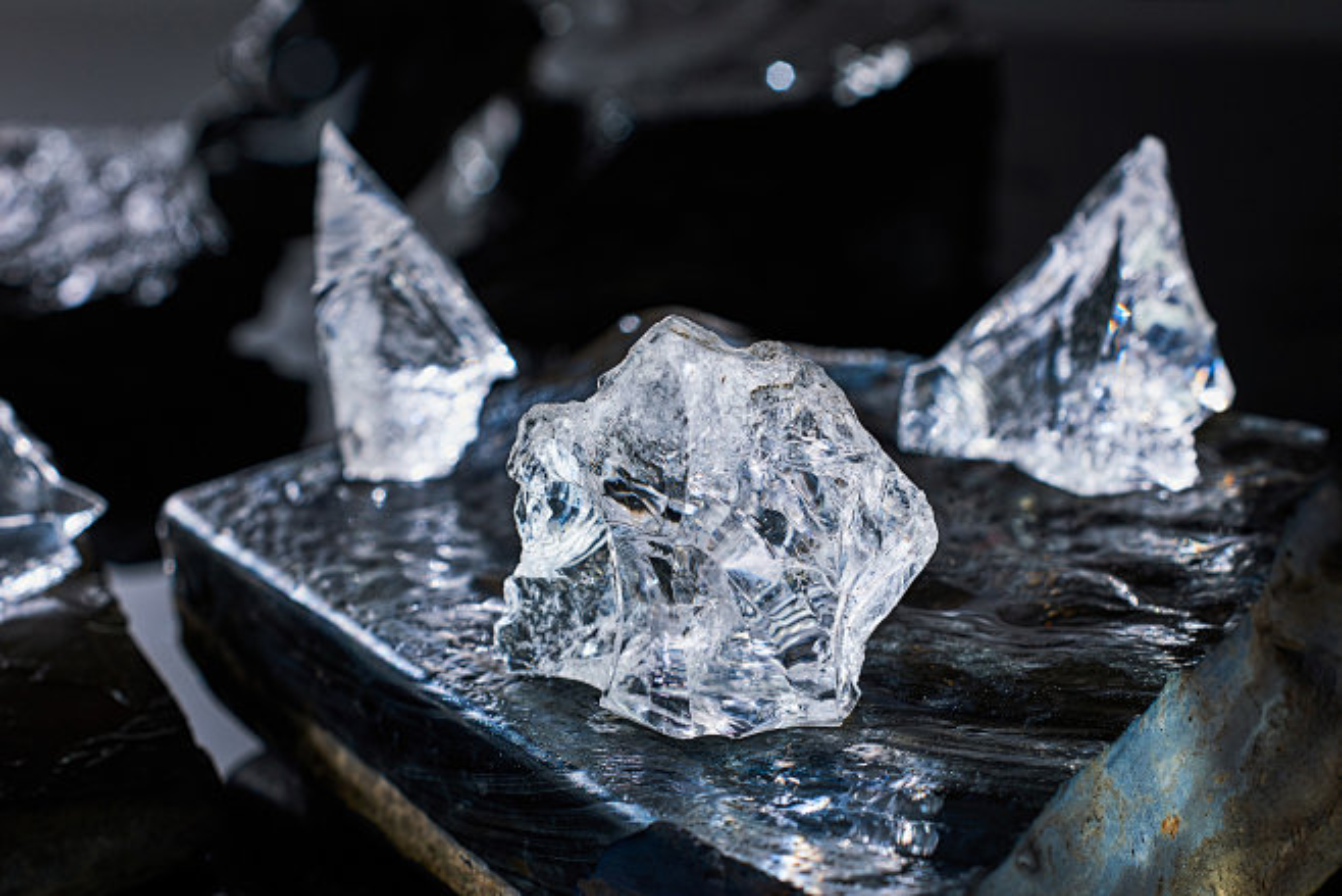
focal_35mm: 100
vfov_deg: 13.7
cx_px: 671
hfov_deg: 20.4
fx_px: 3728
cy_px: 448
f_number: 2.8
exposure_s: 1/125
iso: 50
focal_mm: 100
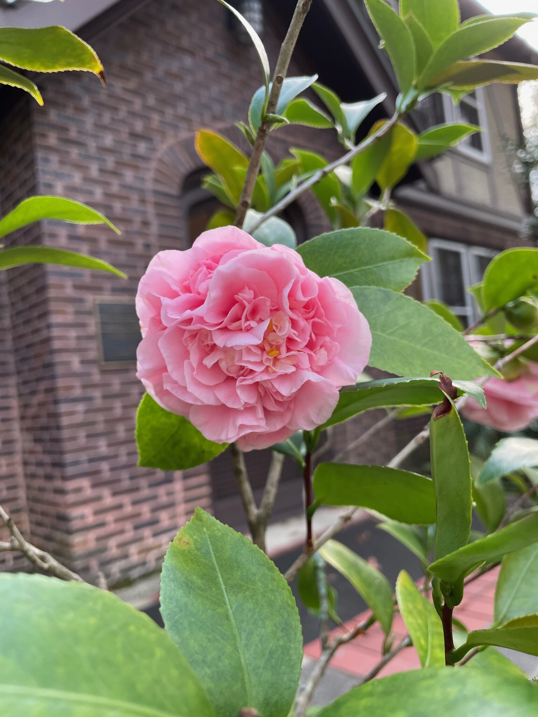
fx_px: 539
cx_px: 269
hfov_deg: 53.1
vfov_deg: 67.3
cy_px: 358
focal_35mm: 26
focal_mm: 4.2
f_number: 1.6
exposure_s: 1/121
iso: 50
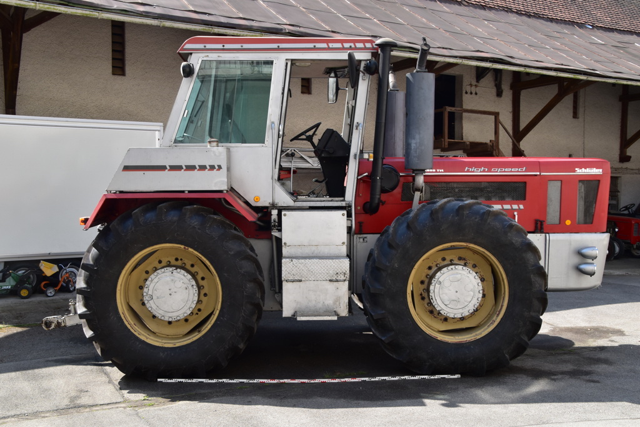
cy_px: 214
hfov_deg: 51.3
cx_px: 320
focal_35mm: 38
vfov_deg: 35.5
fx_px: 667
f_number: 10
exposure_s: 1/200
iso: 400
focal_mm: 25
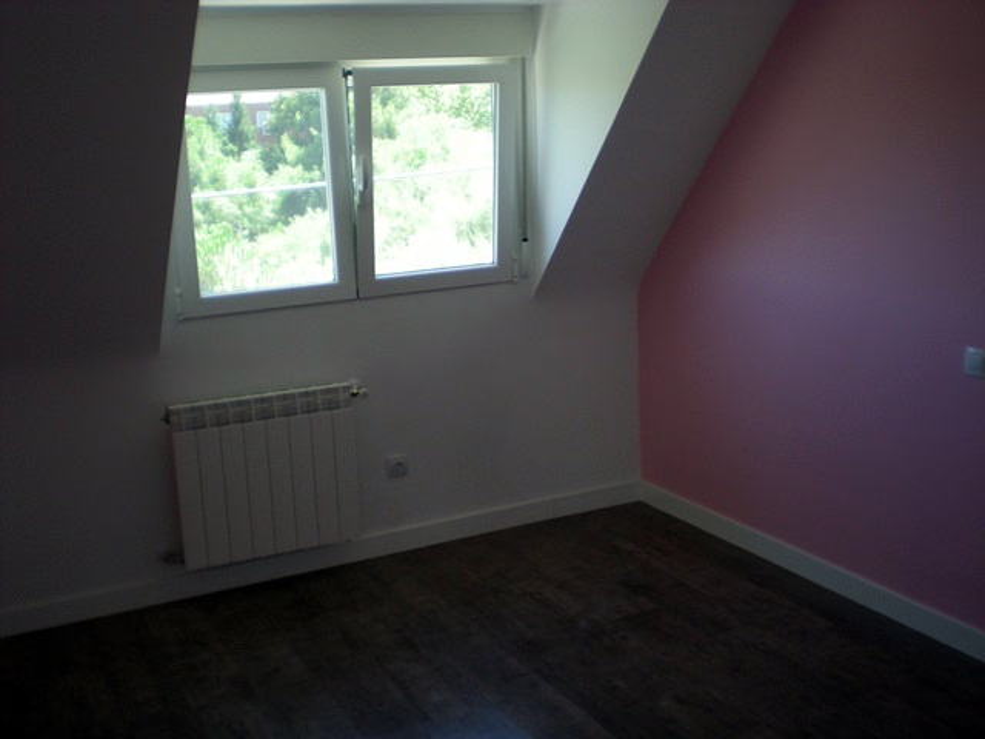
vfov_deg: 37.7
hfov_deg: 49.0
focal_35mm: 38
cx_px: 492
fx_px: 1081
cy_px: 370
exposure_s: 1/68
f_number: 3.1
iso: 107
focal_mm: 6.3
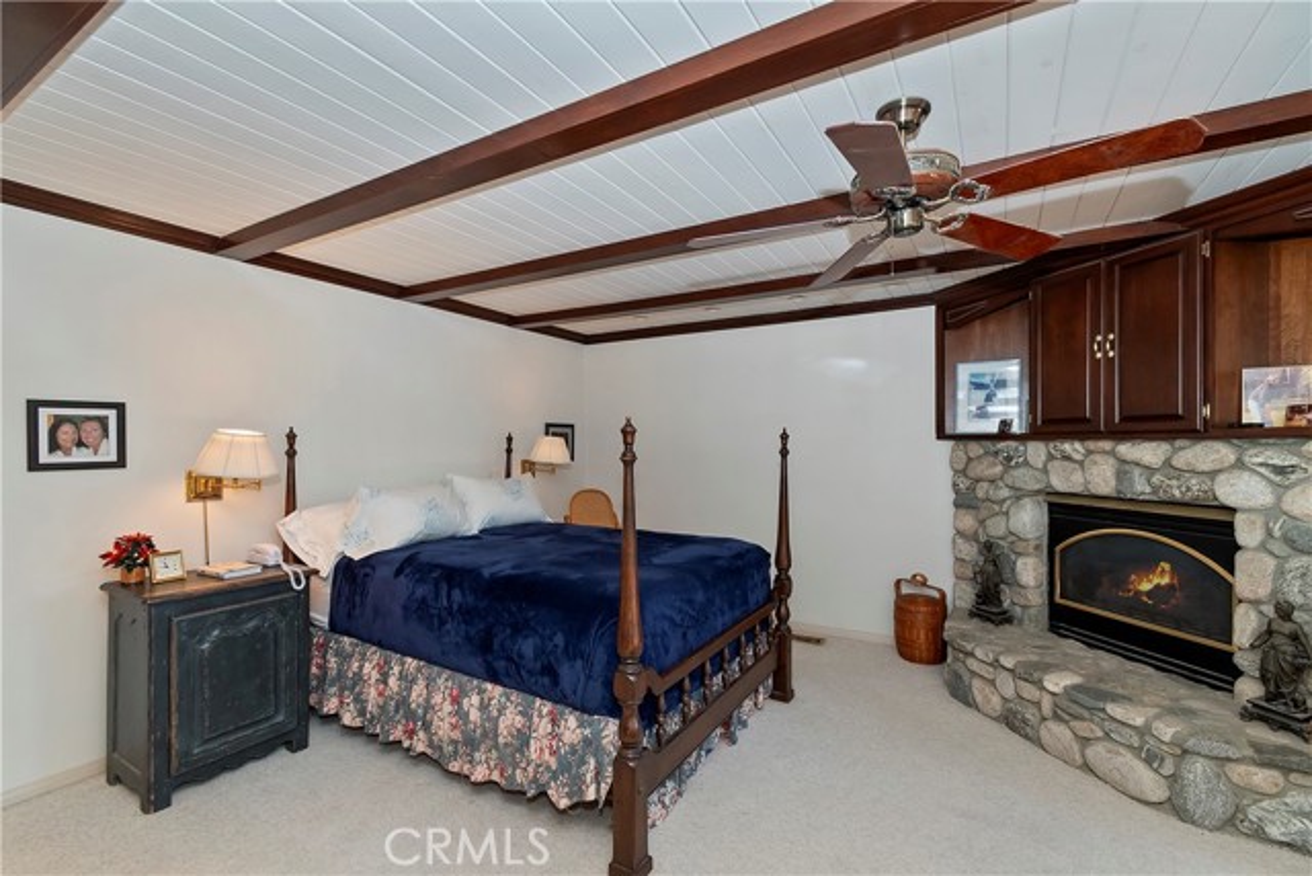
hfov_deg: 100.4
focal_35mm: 15
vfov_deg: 77.4
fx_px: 547
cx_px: 656
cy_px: 438
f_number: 8
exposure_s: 1/30
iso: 400
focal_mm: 10
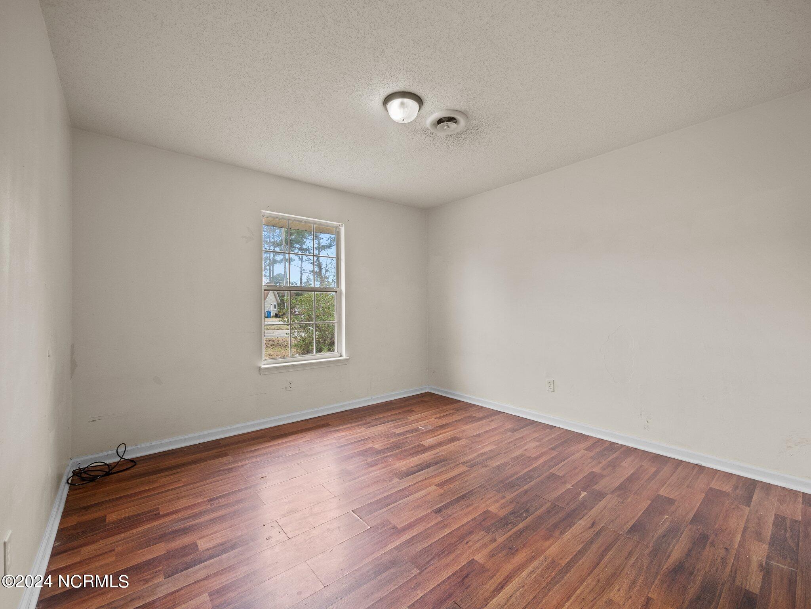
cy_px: 304
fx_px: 328
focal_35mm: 14
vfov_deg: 85.7
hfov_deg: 102.1
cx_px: 406
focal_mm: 7
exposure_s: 1/10
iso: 400
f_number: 4
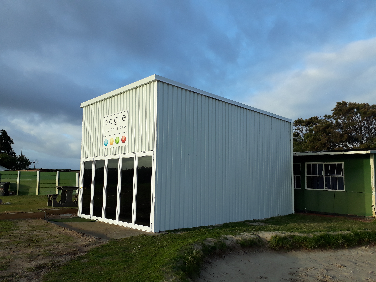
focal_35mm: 27
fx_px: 293
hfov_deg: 65.3
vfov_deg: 51.4
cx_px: 188
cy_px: 141
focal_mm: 3.6
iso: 40
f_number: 1.9
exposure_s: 1/545
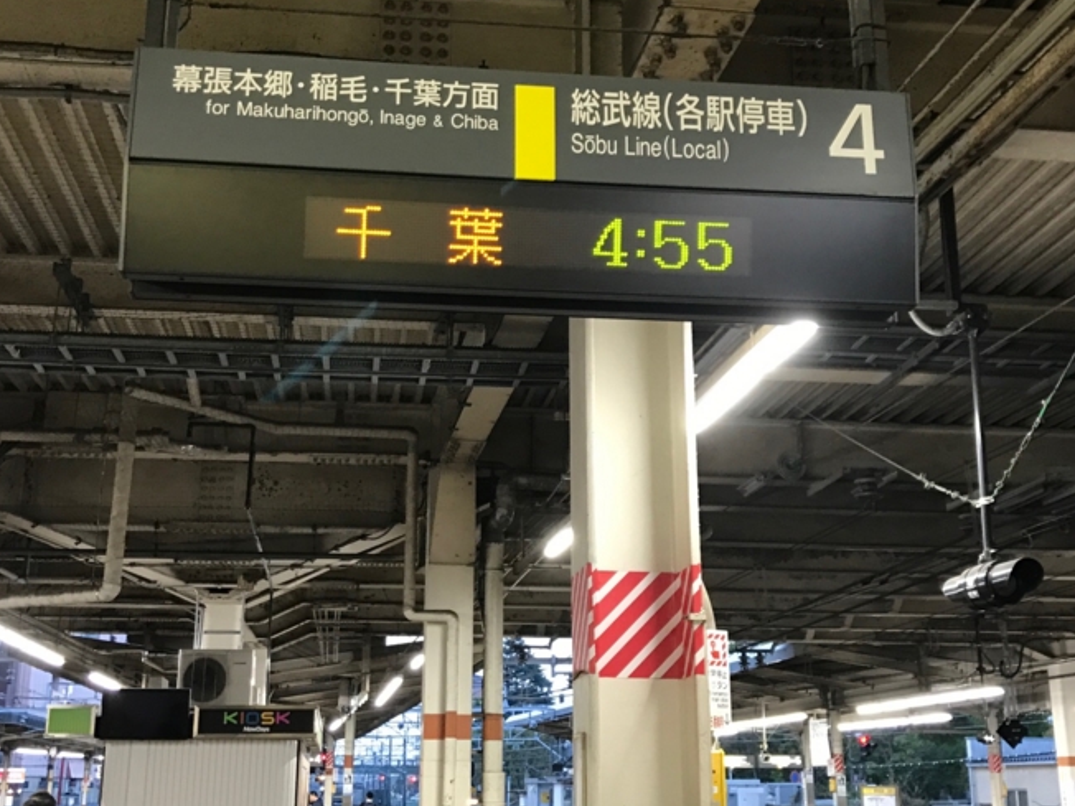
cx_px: 536
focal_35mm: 44
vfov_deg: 32.9
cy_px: 374
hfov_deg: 42.9
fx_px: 1366
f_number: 1.8
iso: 50
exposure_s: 1/17
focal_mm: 3.99
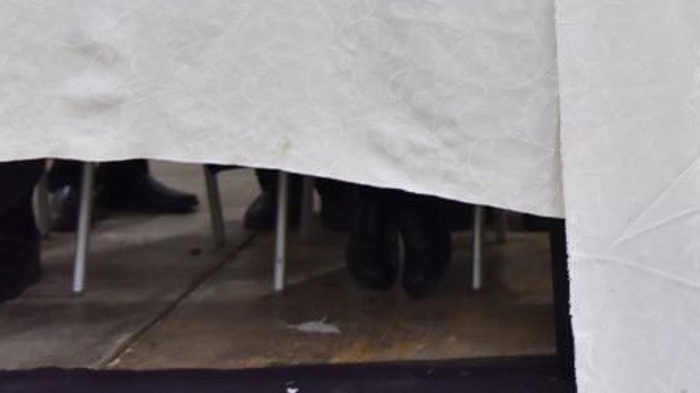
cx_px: 665
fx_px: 1522
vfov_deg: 14.1
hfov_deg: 24.9
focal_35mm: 82
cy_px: -139
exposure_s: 1/250
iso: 1600
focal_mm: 34
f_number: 4
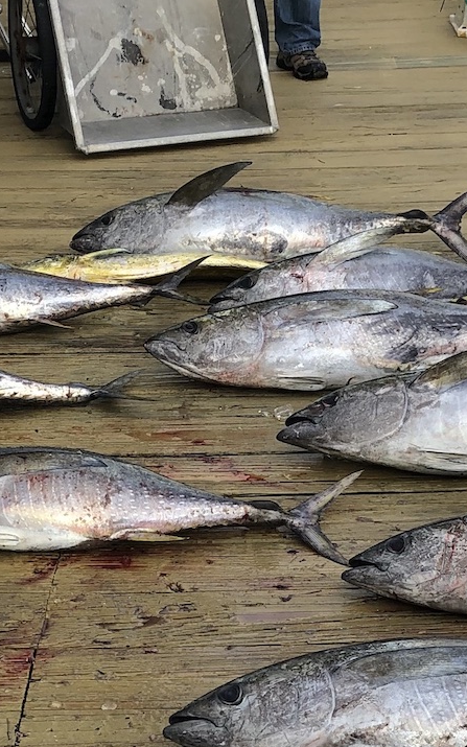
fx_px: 1690
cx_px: 192
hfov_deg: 15.7
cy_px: 752
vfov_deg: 23.8
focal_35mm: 83
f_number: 1.8
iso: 20
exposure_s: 1/187
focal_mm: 3.99
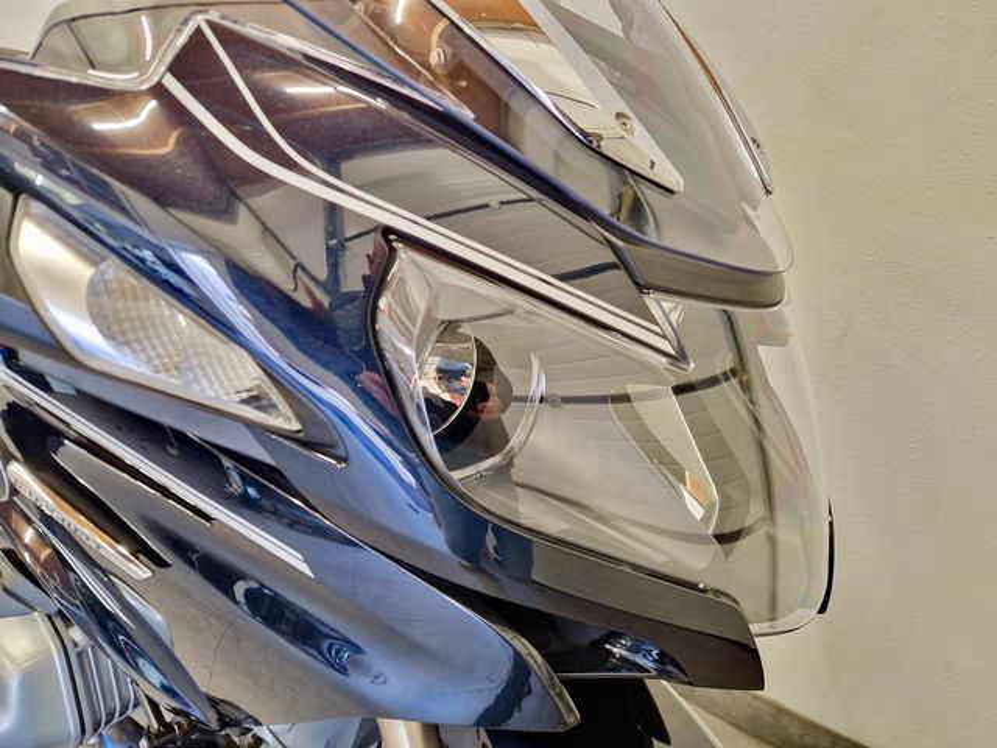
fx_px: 662
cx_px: 498
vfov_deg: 58.9
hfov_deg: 73.9
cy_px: 374
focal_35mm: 23
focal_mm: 5.4
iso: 500
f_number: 1.8
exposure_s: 1/25
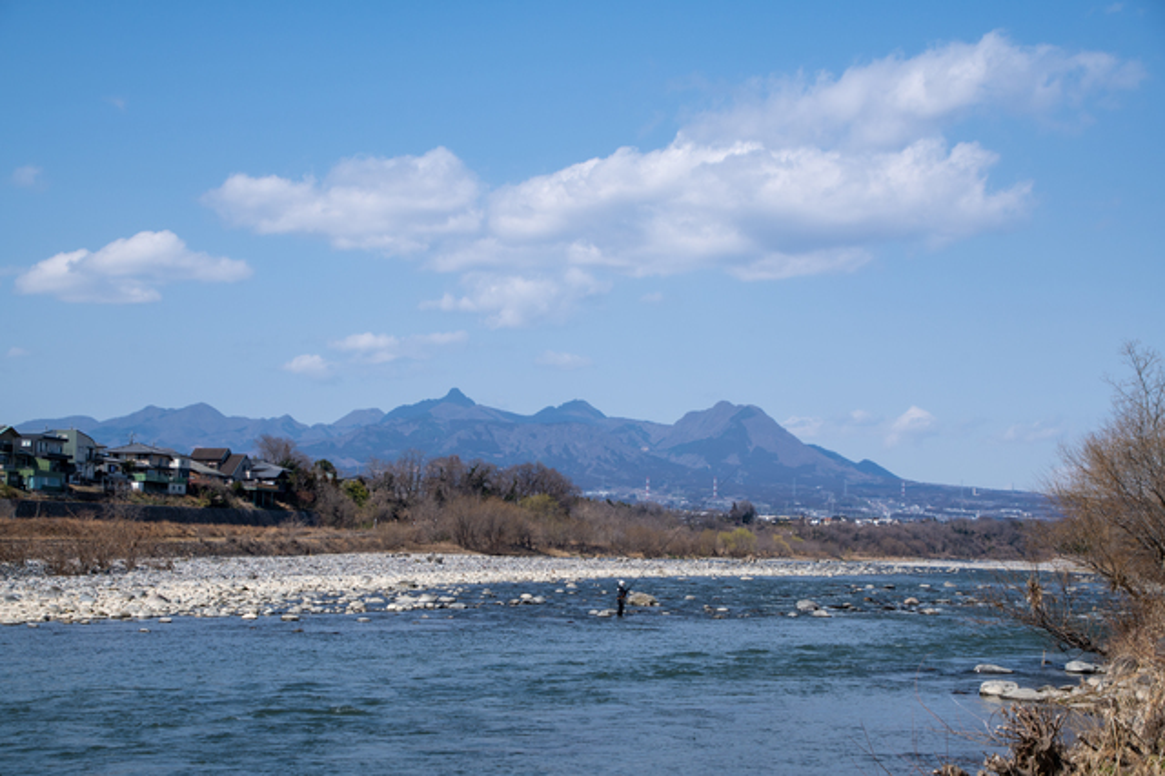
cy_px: 388
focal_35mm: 60
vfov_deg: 22.6
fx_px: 1941
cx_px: 582
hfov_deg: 33.4
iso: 100
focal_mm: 60
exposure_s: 1/800
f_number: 8
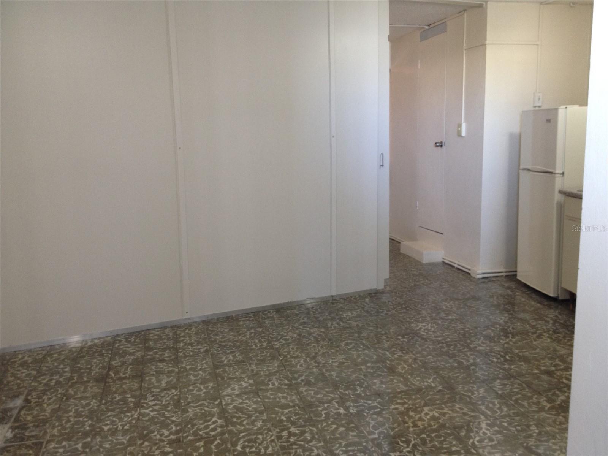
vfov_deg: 40.7
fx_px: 615
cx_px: 304
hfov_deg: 52.6
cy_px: 228
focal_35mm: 35
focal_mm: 4.28
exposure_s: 1/20
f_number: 2.4
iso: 100
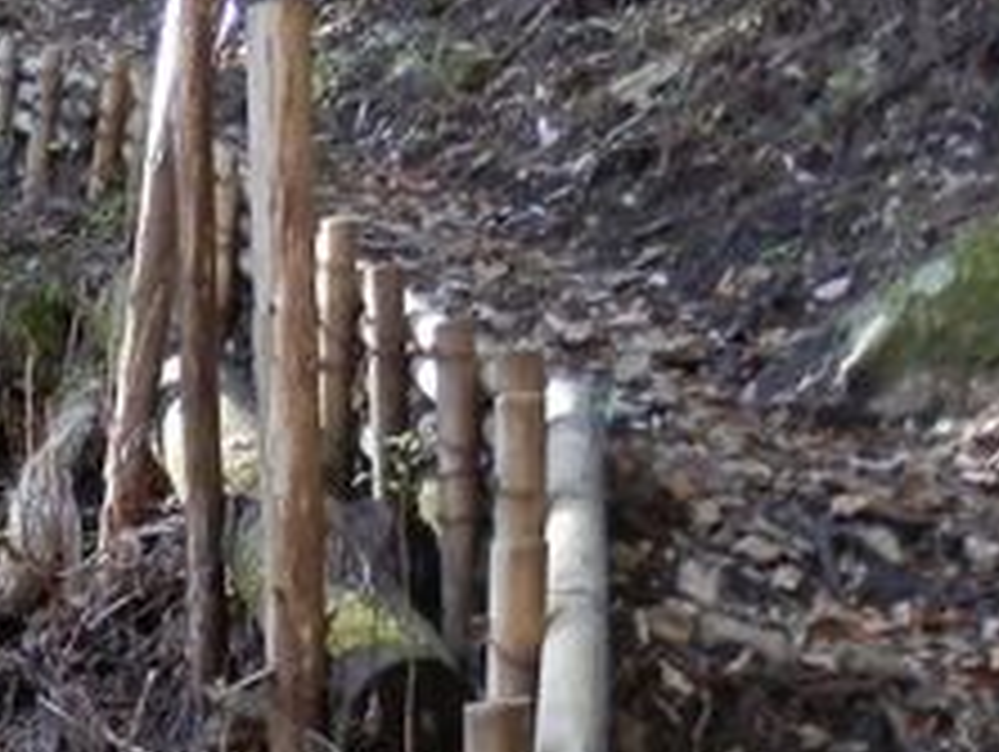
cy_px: 770
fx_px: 2600
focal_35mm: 90
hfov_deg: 20.7
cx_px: -104
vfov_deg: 16.1
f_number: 3
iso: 200
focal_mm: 4.5
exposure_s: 1/15
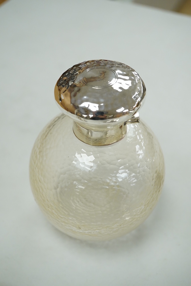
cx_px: 96
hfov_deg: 29.9
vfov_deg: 43.6
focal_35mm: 45
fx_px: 358
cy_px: 143
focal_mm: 30
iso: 2500
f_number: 8
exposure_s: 1/400
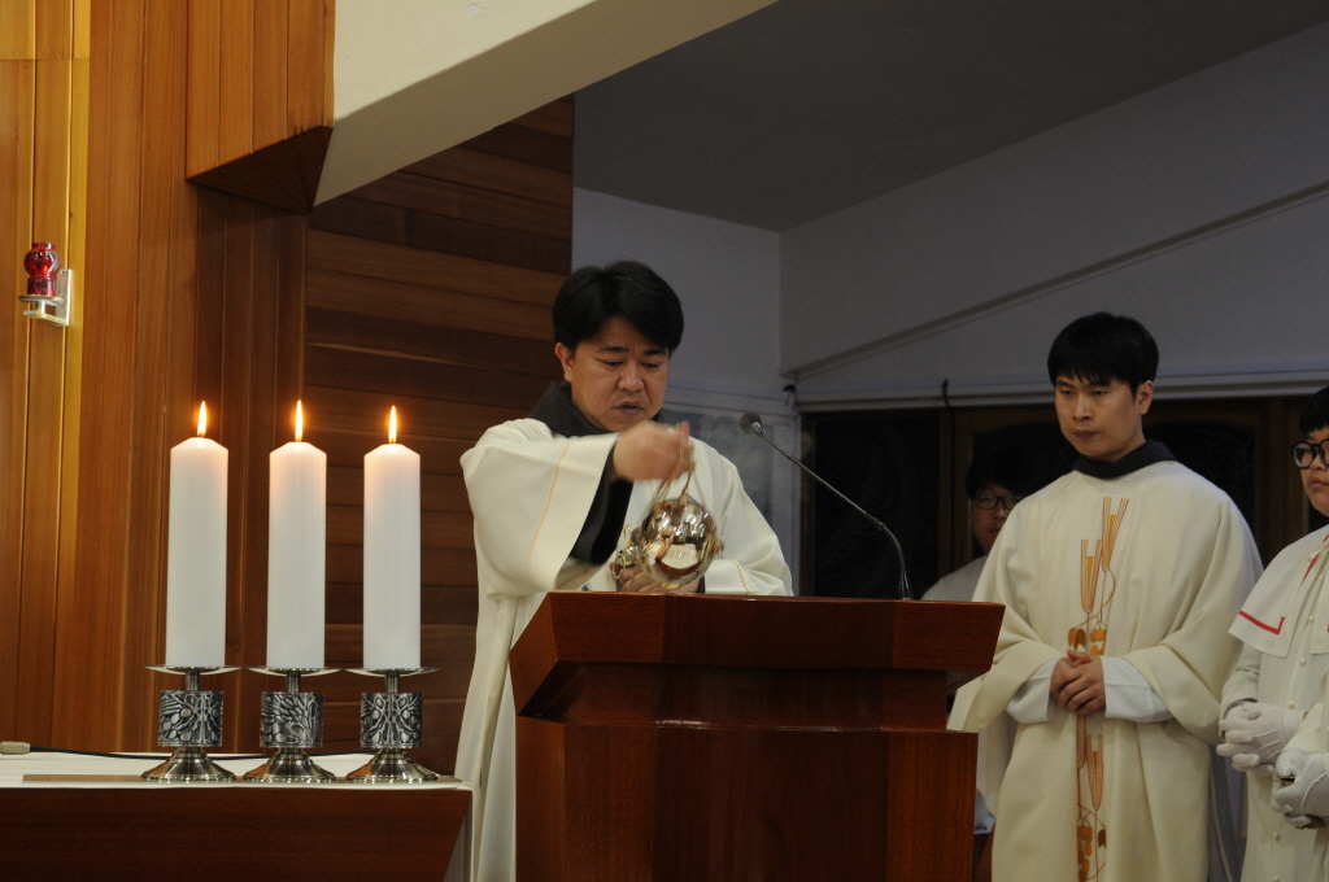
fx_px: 3042
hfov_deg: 24.6
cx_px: 664
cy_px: 441
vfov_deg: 16.5
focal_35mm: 82
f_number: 4.5
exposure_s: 1/30
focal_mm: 55
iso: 640
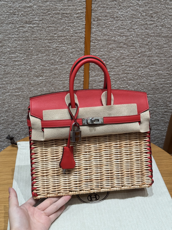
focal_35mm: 48
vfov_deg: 39.7
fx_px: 318
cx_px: 86
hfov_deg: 30.3
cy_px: 115
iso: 100
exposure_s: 1/115
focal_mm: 6.76
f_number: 1.78
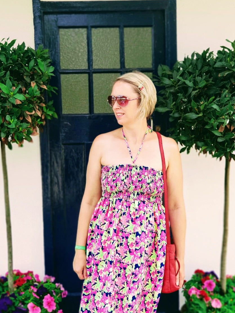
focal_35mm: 56
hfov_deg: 26.1
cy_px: 163
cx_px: 109
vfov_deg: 34.3
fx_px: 507
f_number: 2.4
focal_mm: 6
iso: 25
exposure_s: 1/184
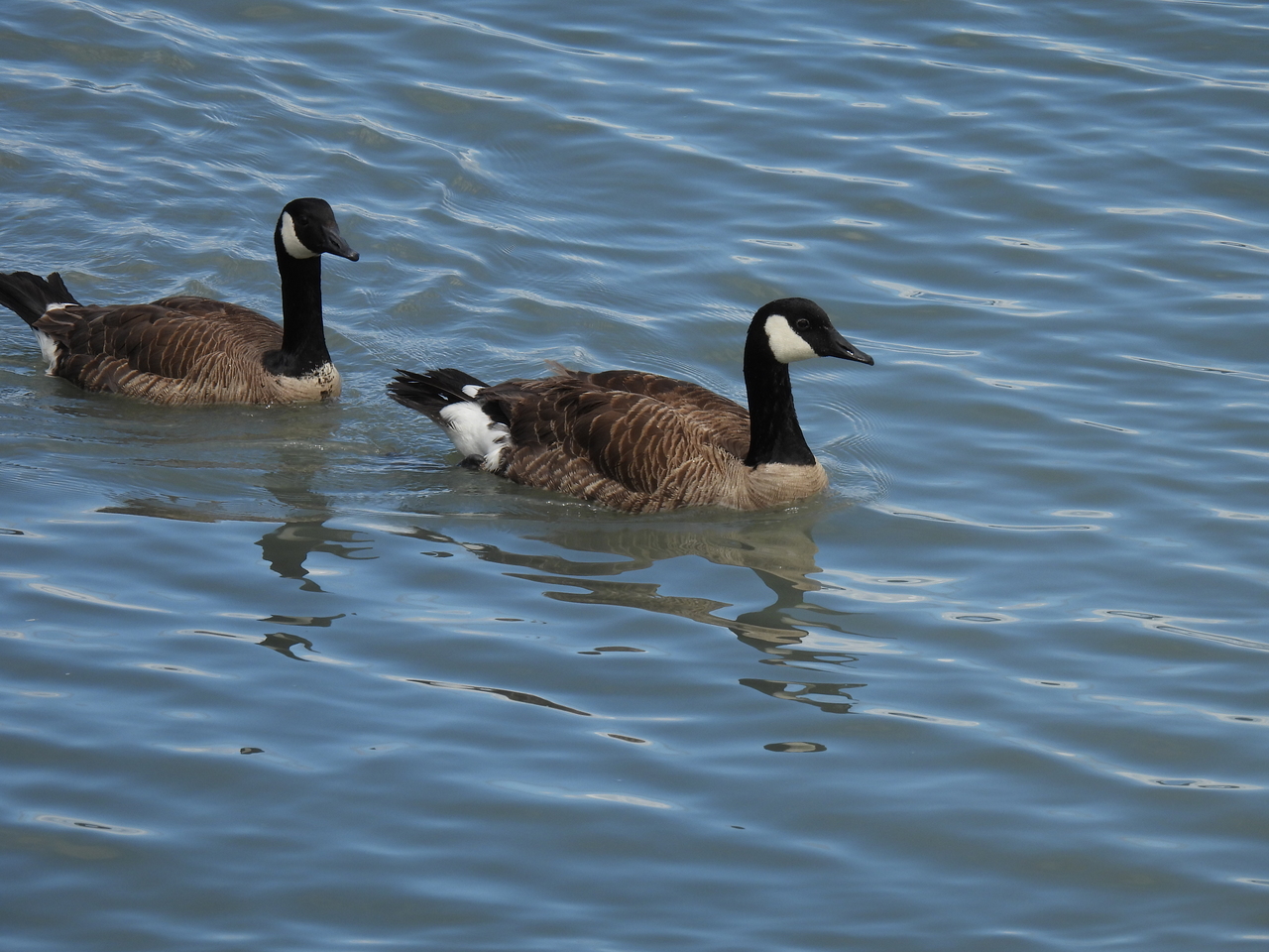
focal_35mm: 500
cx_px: 634
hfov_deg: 4.0
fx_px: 18330
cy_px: 476
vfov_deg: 3.0
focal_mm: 89.2
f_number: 5
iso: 100
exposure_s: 1/640
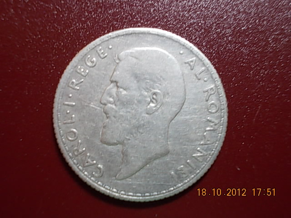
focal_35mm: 43
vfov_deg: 33.6
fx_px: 361
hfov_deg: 43.9
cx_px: 146
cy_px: 109
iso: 200
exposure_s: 1/8
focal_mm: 6.1
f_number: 3.3
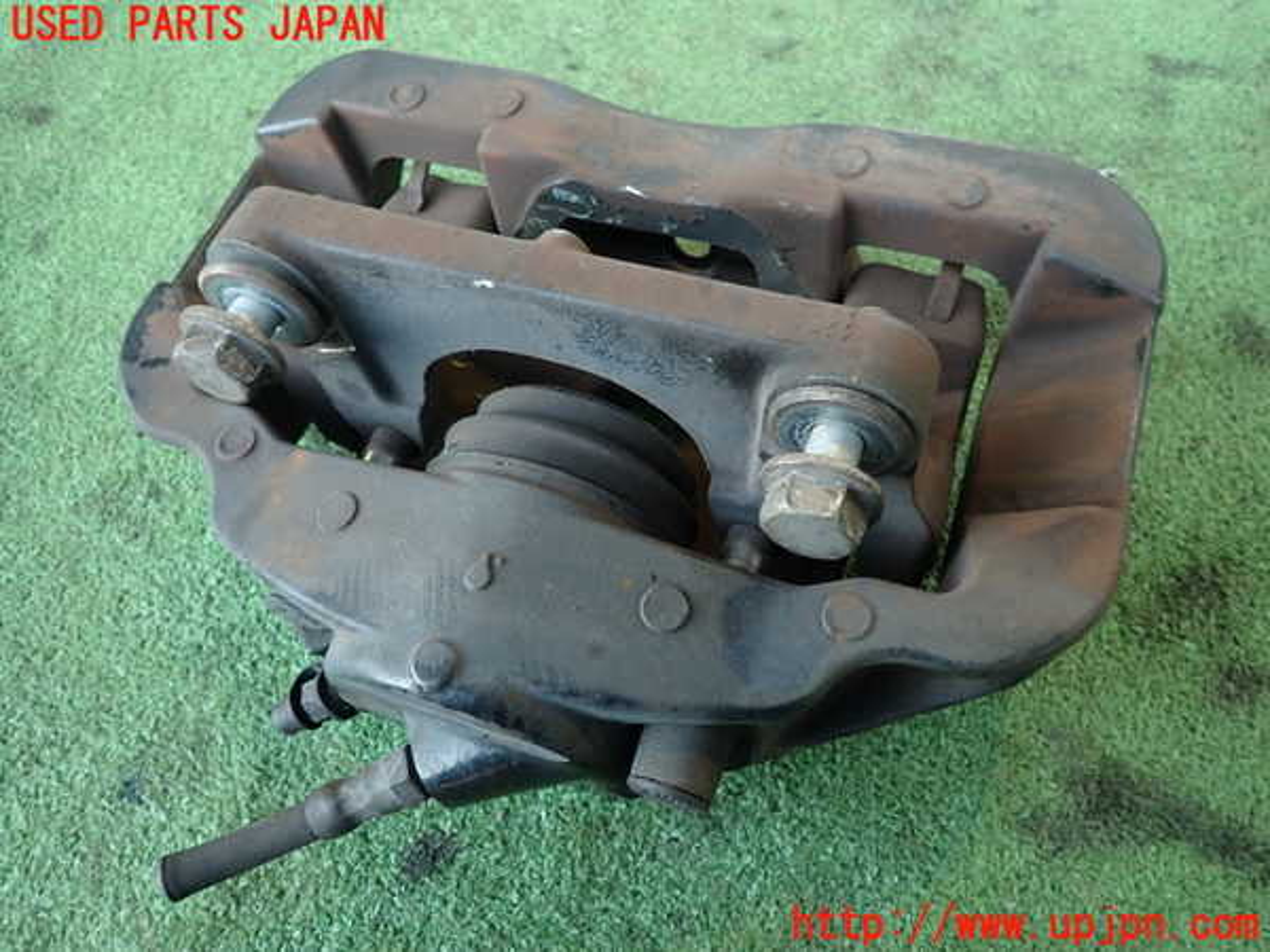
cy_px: 476
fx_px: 917
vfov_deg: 54.9
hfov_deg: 69.4
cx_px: 635
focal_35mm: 25
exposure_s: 1/50
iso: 200
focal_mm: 4.5
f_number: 2
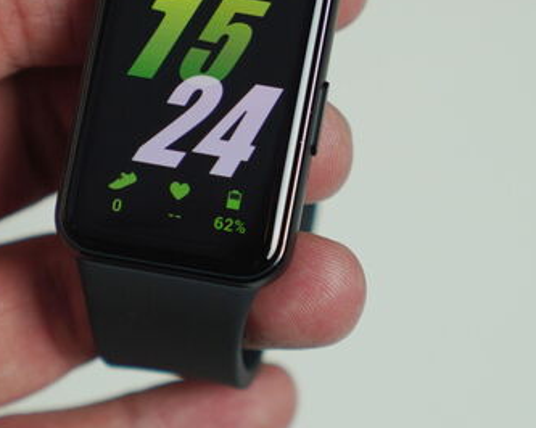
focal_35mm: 91
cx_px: 188
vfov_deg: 16.8
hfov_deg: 21.0
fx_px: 1441
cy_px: 113
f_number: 3.2
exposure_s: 1/125
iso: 200
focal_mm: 35
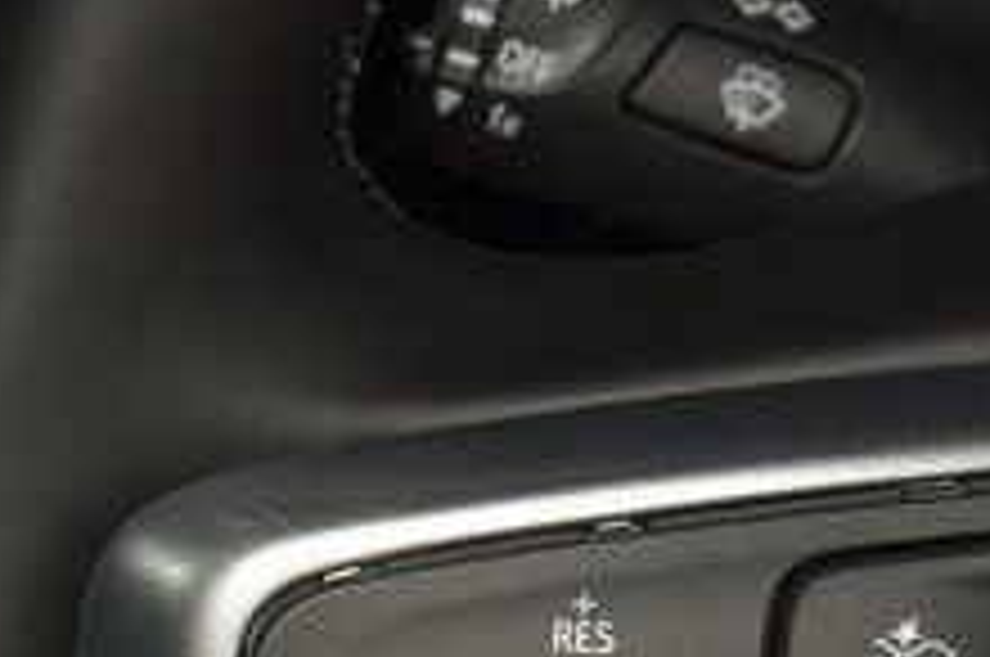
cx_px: 720
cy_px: 839
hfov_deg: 6.7
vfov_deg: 4.5
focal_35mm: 306
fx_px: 8403
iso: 100
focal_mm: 70
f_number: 8
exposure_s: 1/125
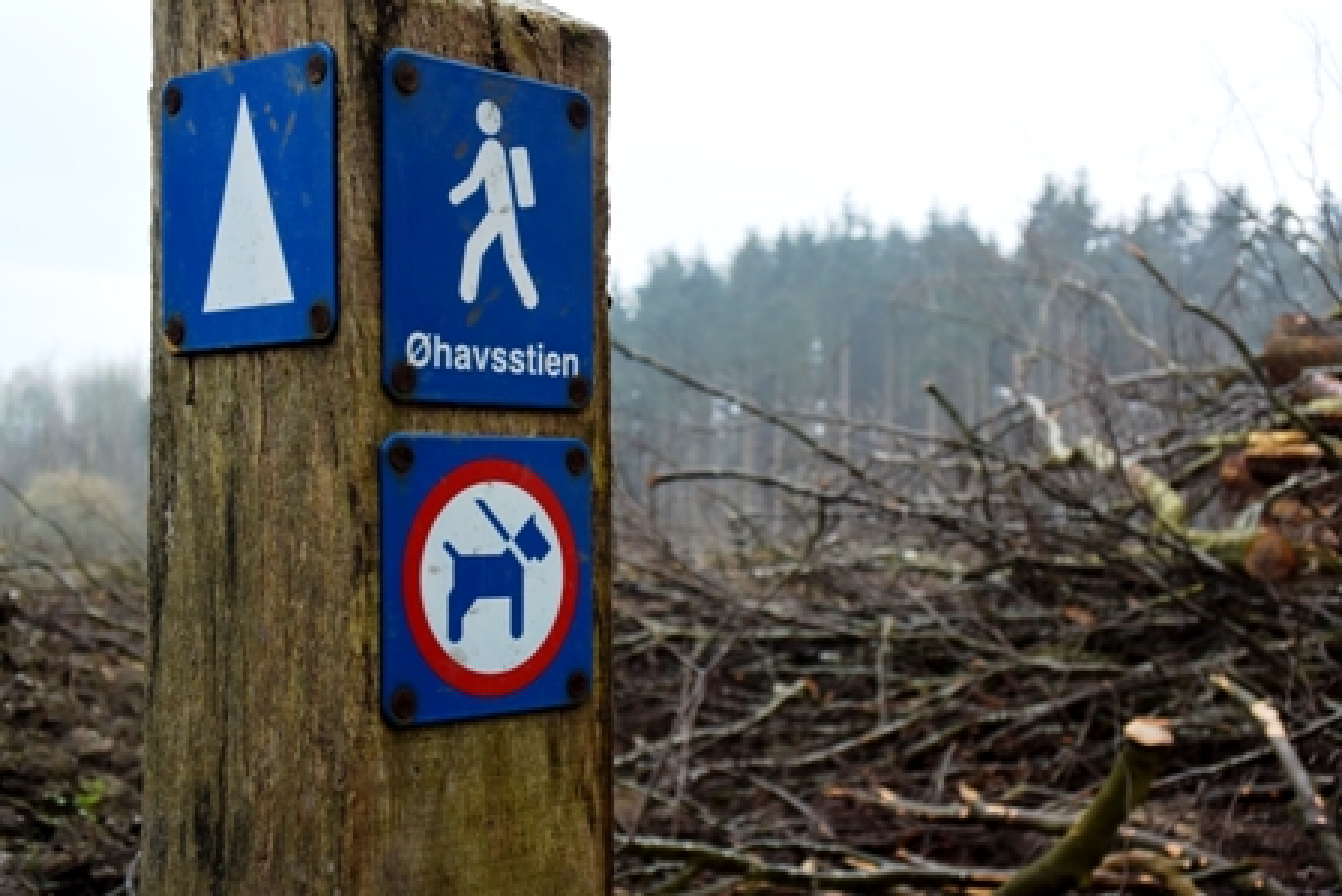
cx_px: 671
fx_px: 1902
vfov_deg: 26.5
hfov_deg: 38.9
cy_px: 448
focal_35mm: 51
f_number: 4.5
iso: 180
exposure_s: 1/250
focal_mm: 18.9
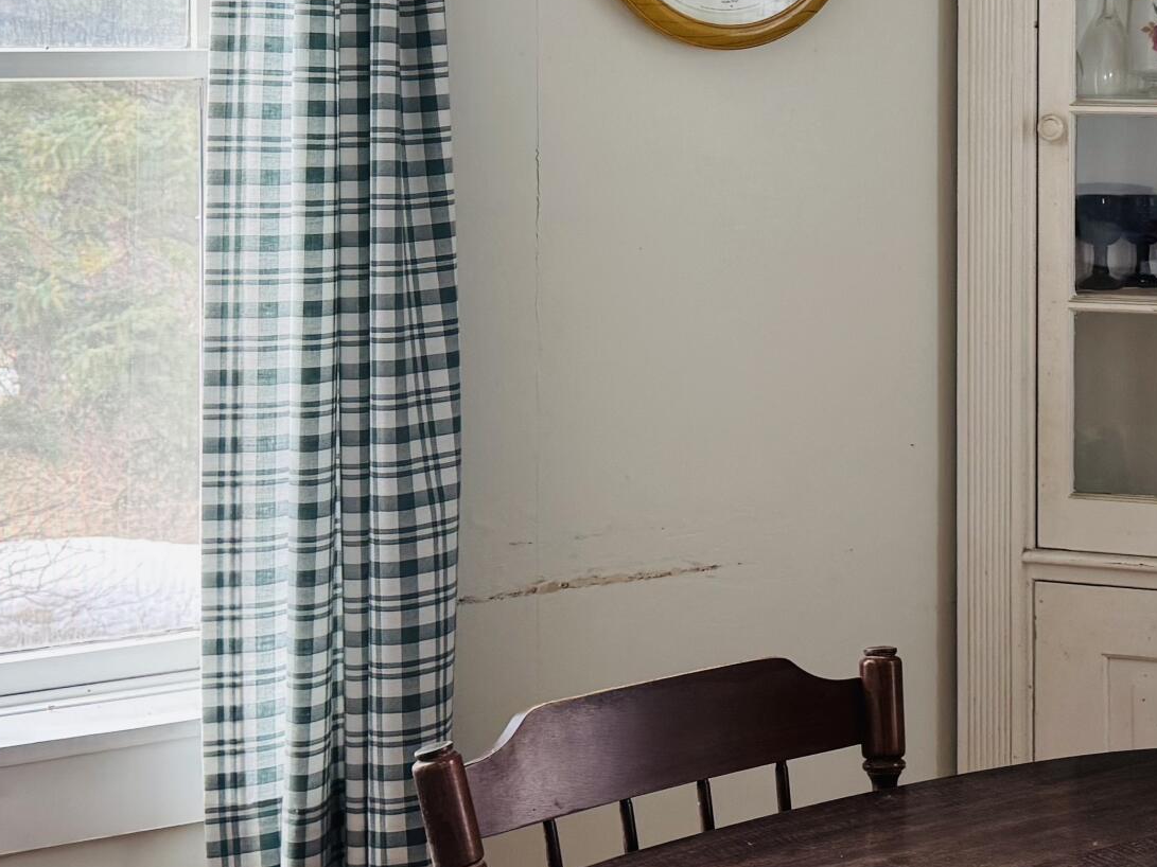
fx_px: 2206
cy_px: 91
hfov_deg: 28.9
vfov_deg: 21.8
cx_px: 878
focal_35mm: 66
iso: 125
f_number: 1.78
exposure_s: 1/121
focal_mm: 6.76
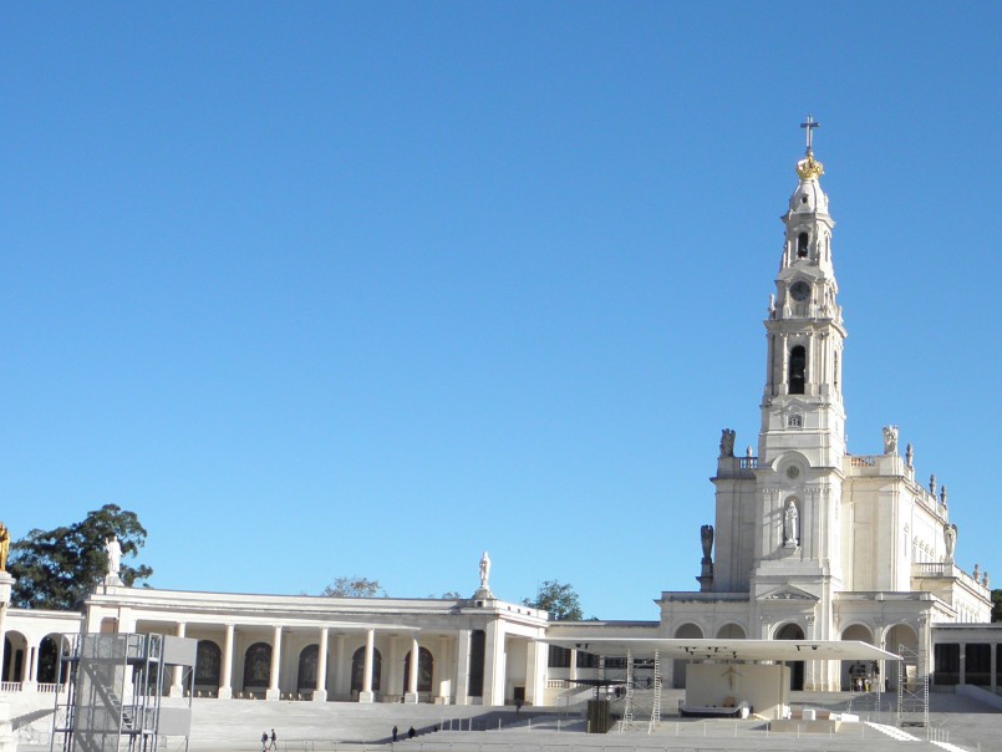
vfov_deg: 23.6
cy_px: 477
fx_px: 1795
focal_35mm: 62
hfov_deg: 30.5
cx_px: 790
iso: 125
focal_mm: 7.1
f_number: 7.6
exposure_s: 1/250
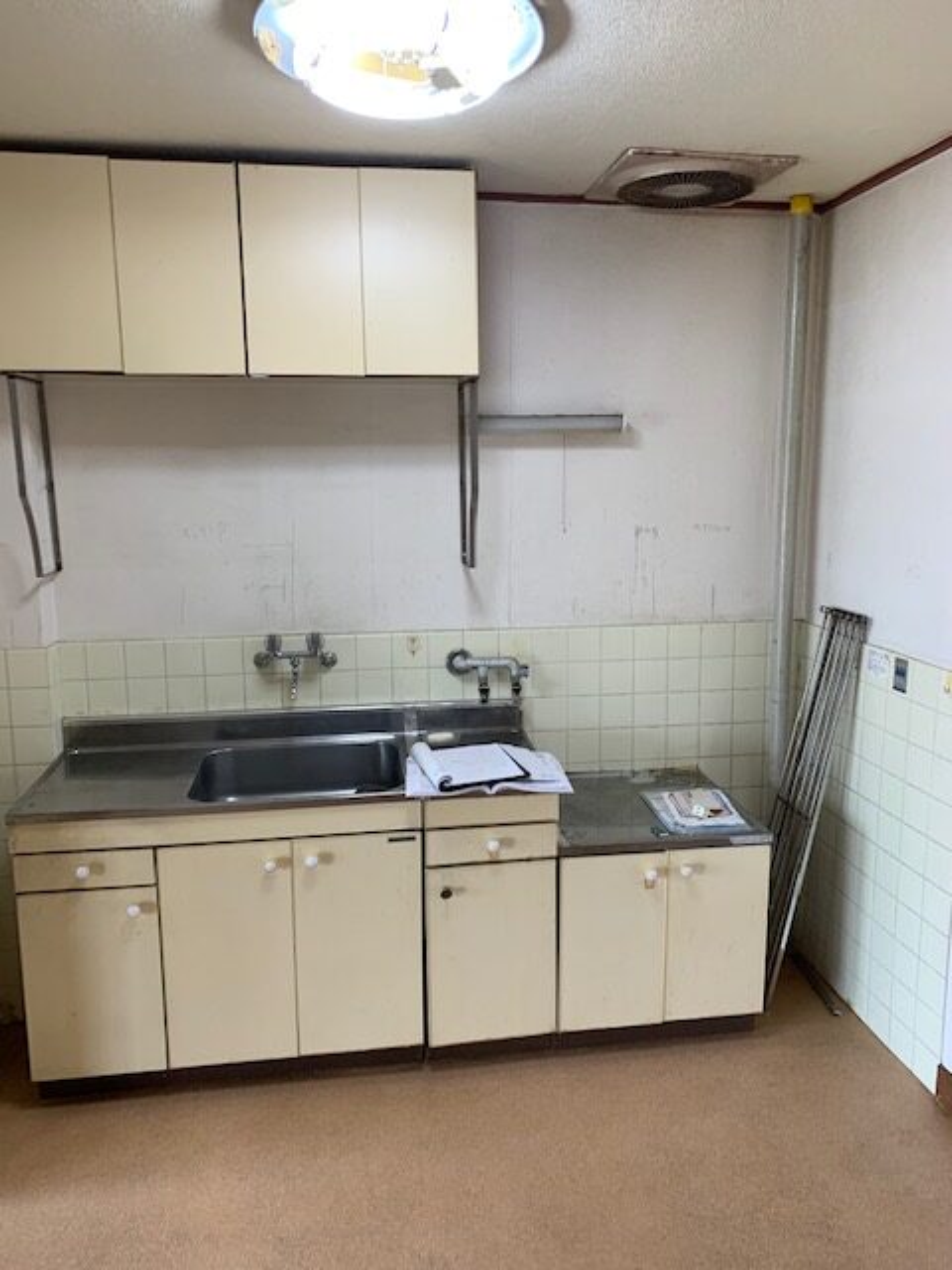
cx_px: 476
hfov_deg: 53.1
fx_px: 953
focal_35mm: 26
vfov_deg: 67.3
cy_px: 635
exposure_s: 1/120
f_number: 1.8
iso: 100
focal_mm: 4.25
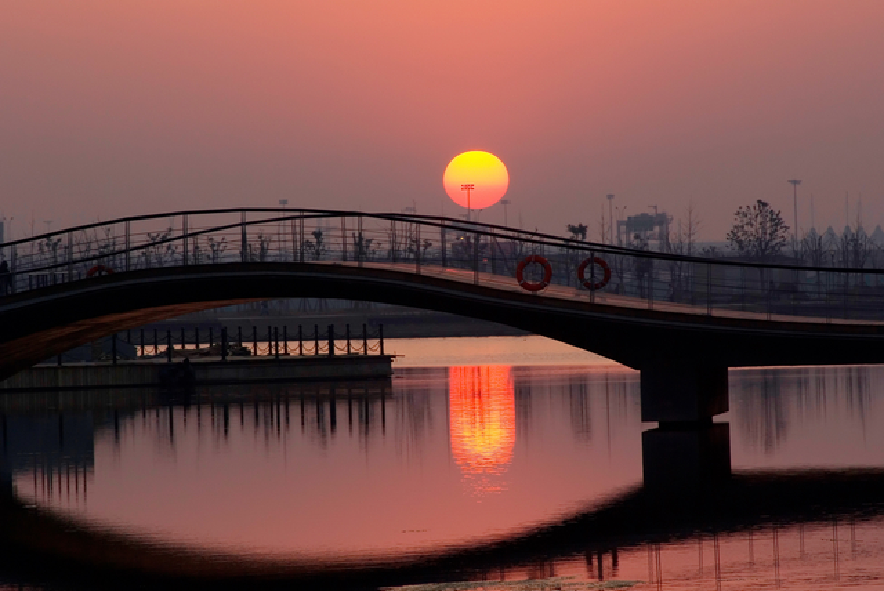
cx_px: 442
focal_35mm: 150
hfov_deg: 13.7
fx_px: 3687
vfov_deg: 9.2
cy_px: 296
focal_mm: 100
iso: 200
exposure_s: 1/200
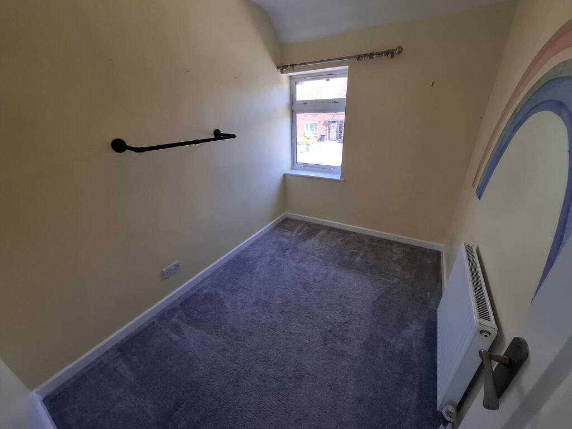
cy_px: 214
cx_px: 286
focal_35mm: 13
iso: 40
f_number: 2.2
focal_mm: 1.74
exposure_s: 1/50
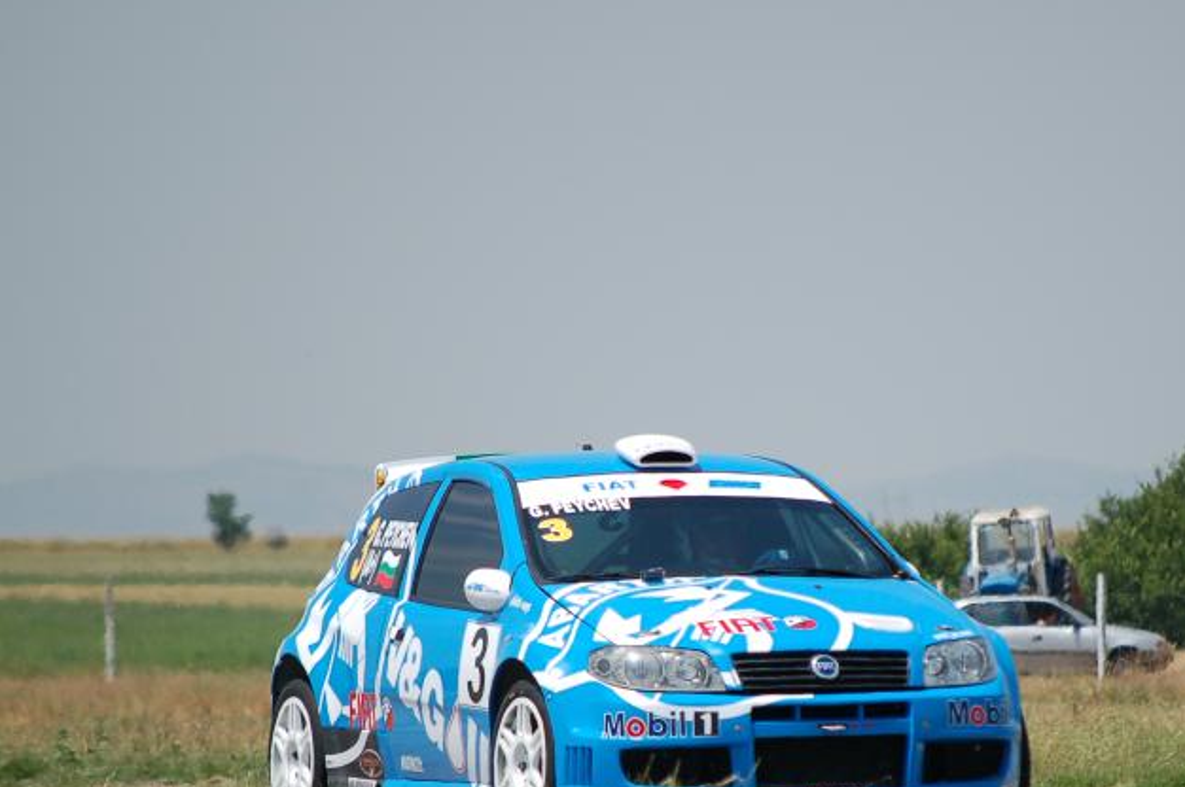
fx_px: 16145
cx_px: 725
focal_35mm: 491
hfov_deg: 4.2
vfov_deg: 2.8
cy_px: 563
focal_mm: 200
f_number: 5.6
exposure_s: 1/1250
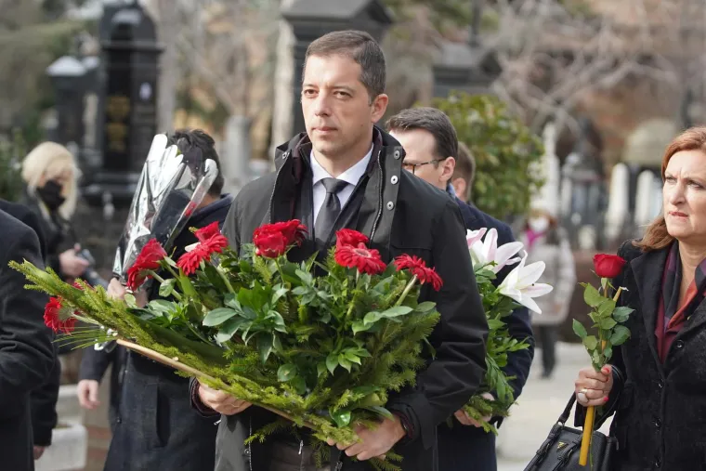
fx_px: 2589
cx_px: 353
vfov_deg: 10.4
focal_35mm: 132
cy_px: 236
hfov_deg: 15.5
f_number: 3.2
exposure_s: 1/2500
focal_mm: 88
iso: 1000
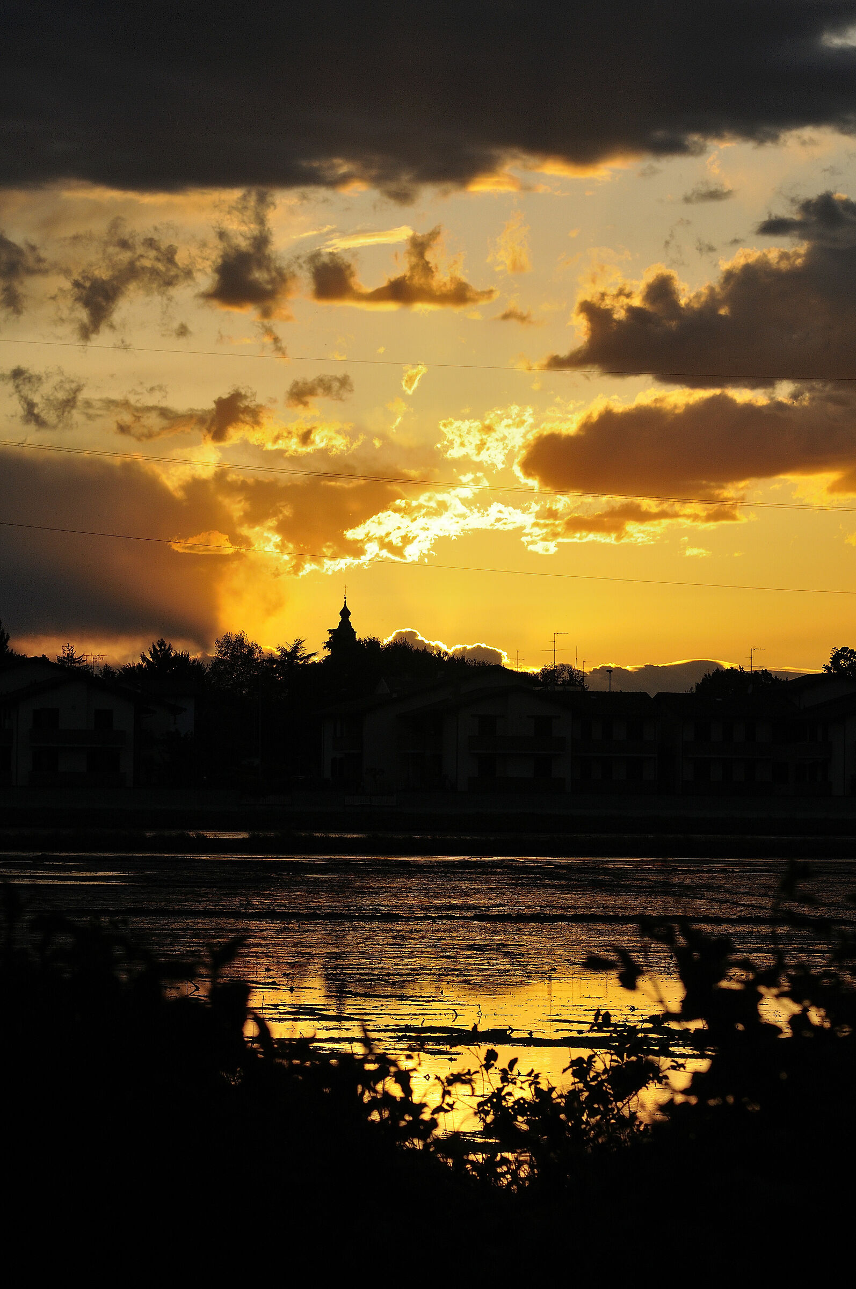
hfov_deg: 10.7
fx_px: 4559
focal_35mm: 128
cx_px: 428
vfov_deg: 16.1
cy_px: 644
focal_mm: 85
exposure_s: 1/640
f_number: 8
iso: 400
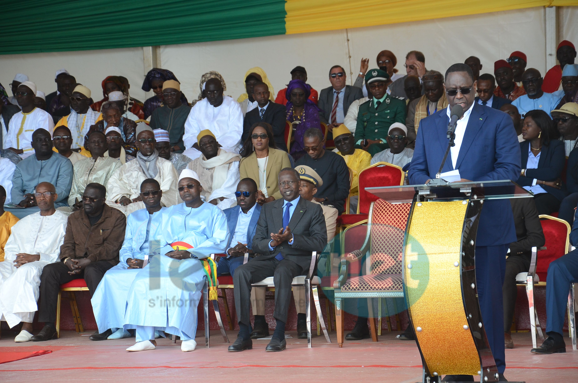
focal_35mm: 135
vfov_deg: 10.1
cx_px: 289
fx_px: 2163
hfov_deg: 15.2
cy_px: 192
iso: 500
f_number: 5.6
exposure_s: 1/250
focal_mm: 90
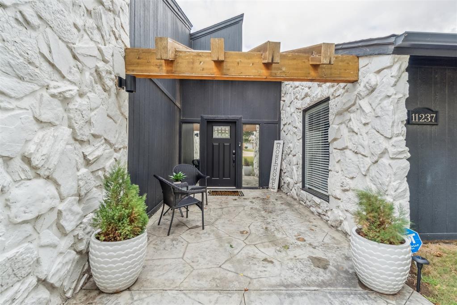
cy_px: 152
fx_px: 190
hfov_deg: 100.4
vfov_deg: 77.3
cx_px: 228
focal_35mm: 15
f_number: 8
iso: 100
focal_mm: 10
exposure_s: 1/100
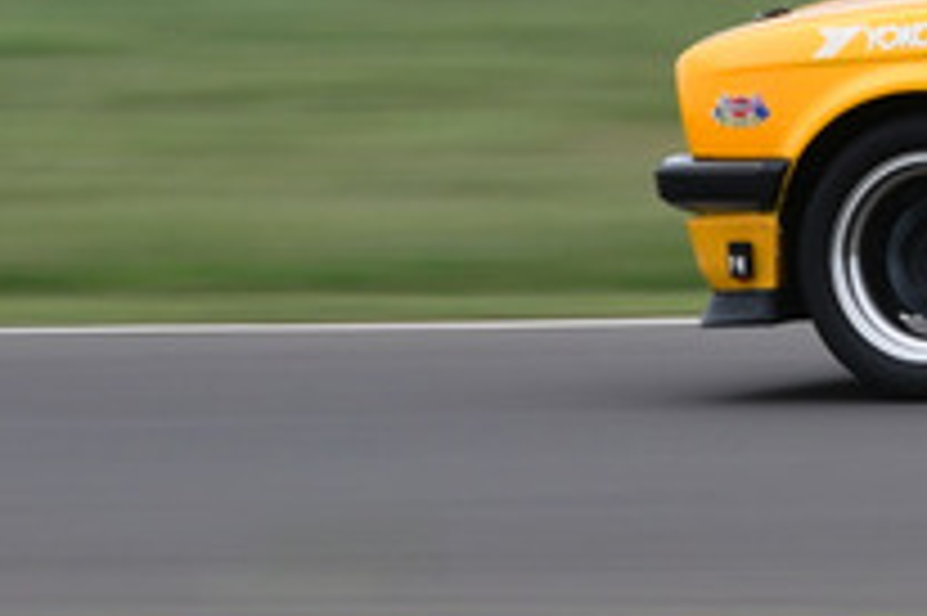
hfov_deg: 0.9
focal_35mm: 2276
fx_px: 58559
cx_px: 1544
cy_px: -495
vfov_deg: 0.6
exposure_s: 1/100
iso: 200
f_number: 13
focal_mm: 390
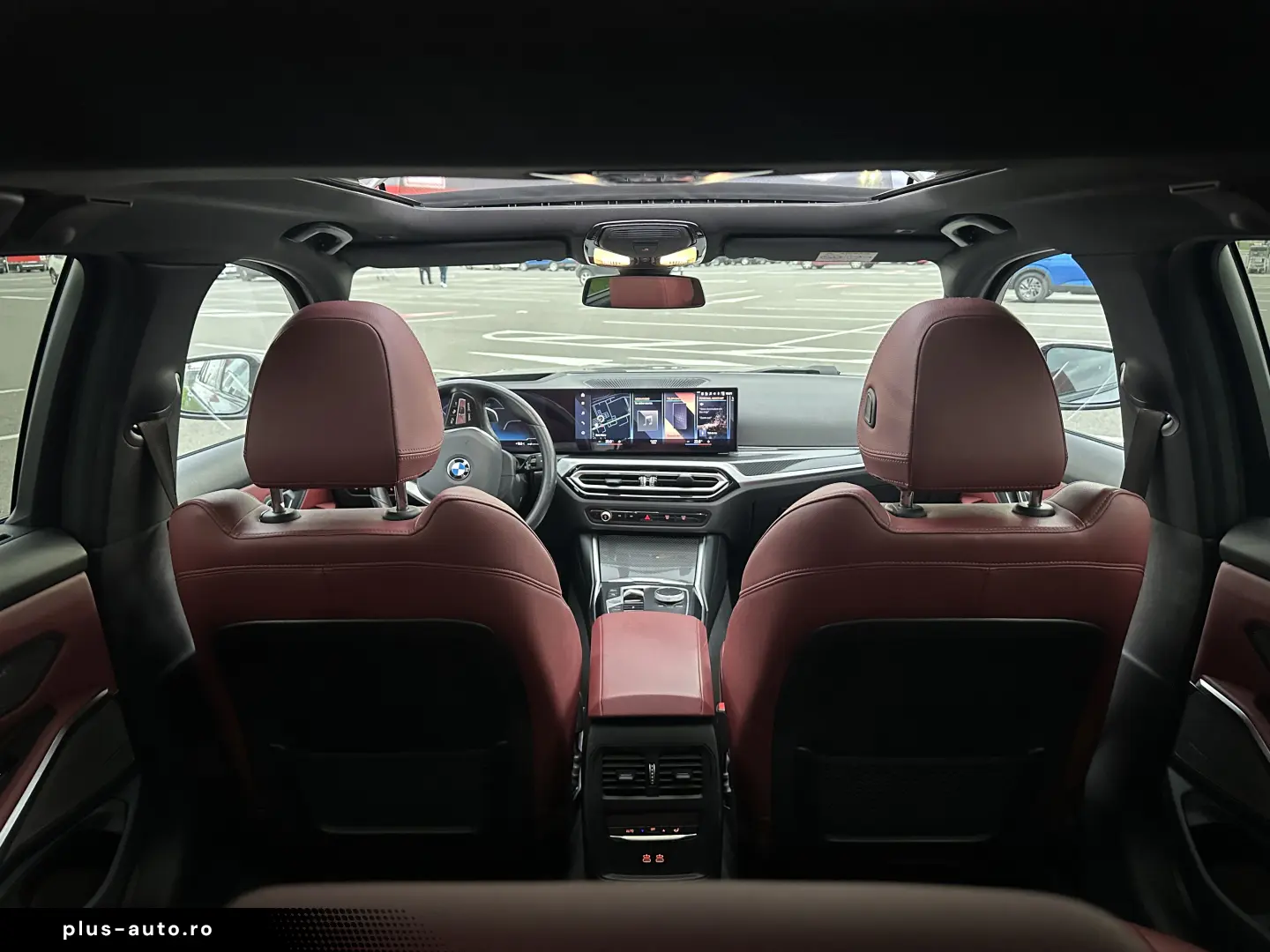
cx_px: 635
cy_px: 476
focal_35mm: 24
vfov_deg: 56.8
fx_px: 881
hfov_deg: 71.6
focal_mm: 6.86
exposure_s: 1/49
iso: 640
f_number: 1.78
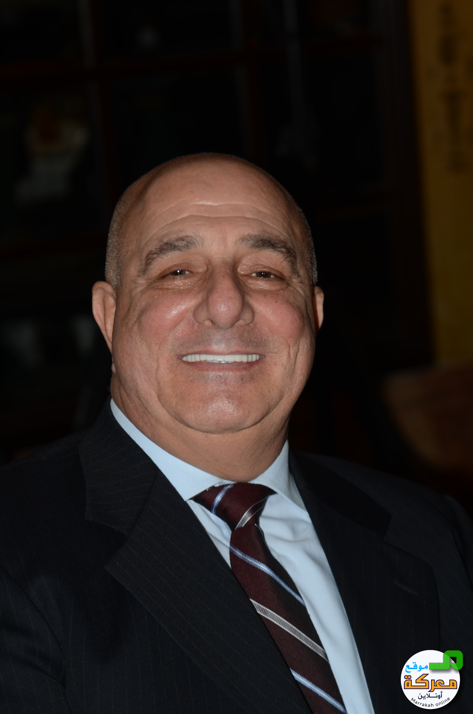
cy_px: 357
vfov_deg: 14.9
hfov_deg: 9.9
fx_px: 2732
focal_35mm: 138
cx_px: 236
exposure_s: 1/250
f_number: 4.5
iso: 100
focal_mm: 92
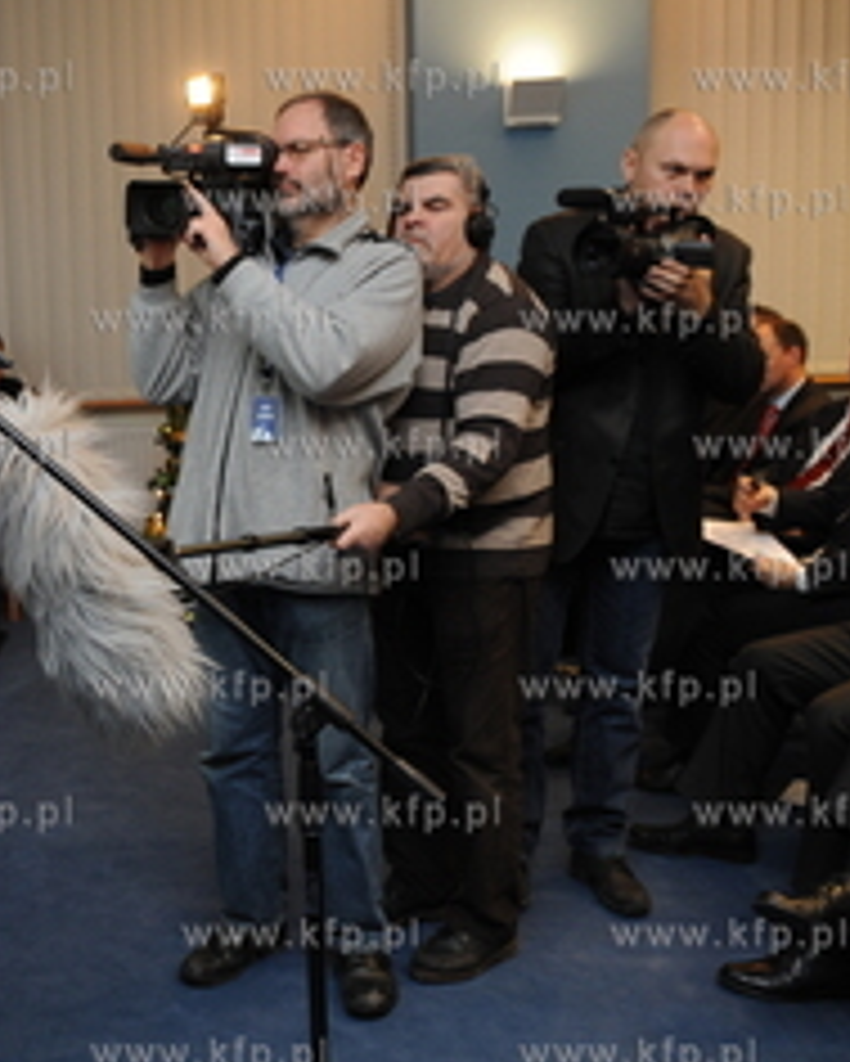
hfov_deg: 31.5
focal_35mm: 46
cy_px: 504
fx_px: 1446
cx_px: 112
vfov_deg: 40.3
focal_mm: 29
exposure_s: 1/60
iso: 800
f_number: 4
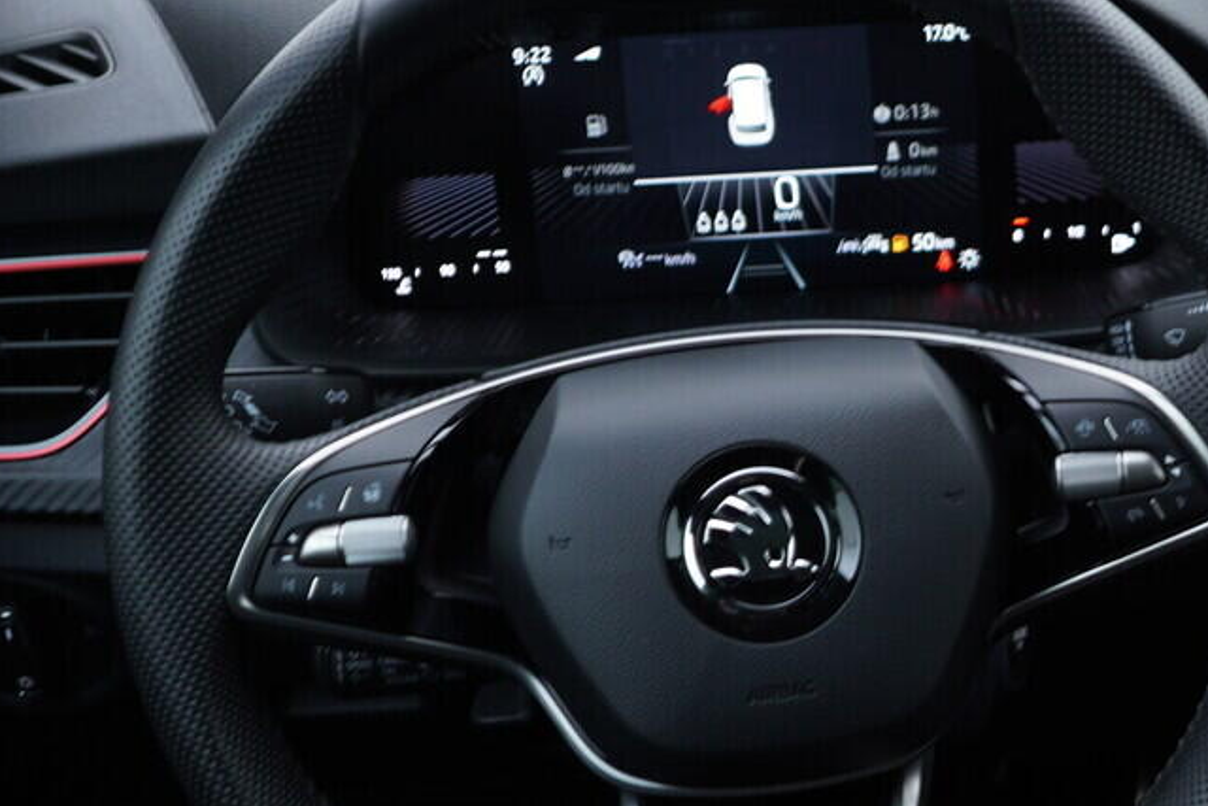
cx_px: 1100
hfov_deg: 24.3
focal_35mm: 81
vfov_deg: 16.8
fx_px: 2718
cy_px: 570
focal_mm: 24
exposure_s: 1/40
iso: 160
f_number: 2.8
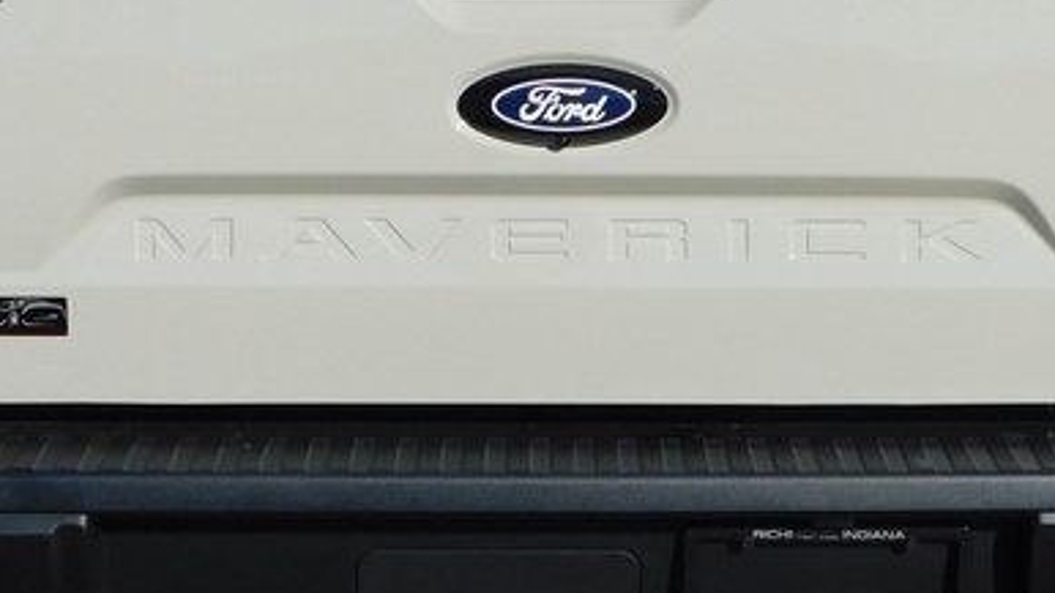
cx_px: 604
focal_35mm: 104
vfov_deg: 11.6
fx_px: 2909
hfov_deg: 20.5
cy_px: 175
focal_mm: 6.3
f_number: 7
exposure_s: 1/640
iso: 125
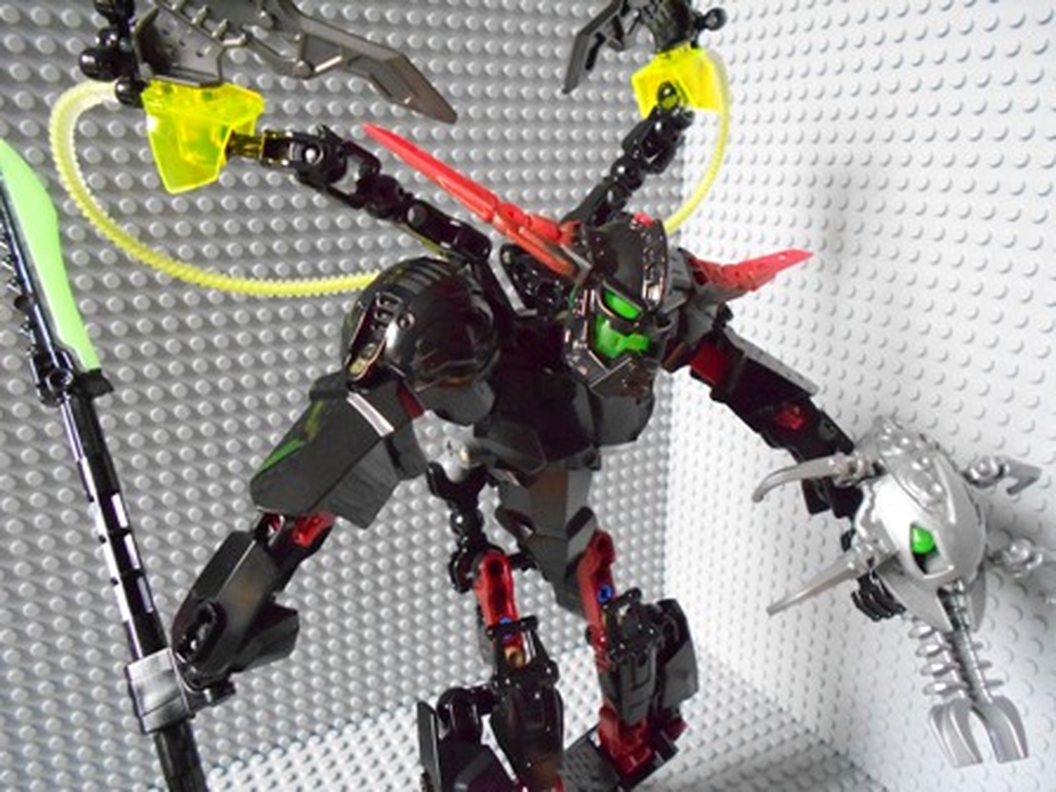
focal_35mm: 26
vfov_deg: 53.1
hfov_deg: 67.3
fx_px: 793
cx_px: 528
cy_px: 396
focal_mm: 4.6
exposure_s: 1/125
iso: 800
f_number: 3.2
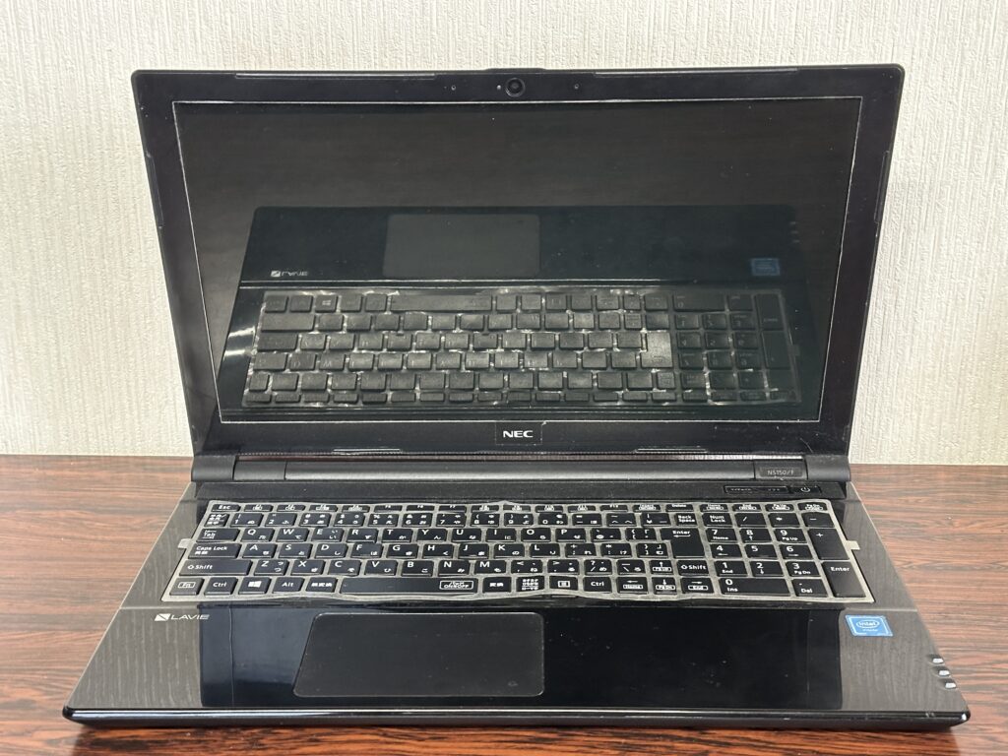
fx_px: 1398
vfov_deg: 30.3
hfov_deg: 39.7
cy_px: 378
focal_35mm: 48
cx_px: 504
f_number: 1.78
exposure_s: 1/25
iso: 640
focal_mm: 6.86
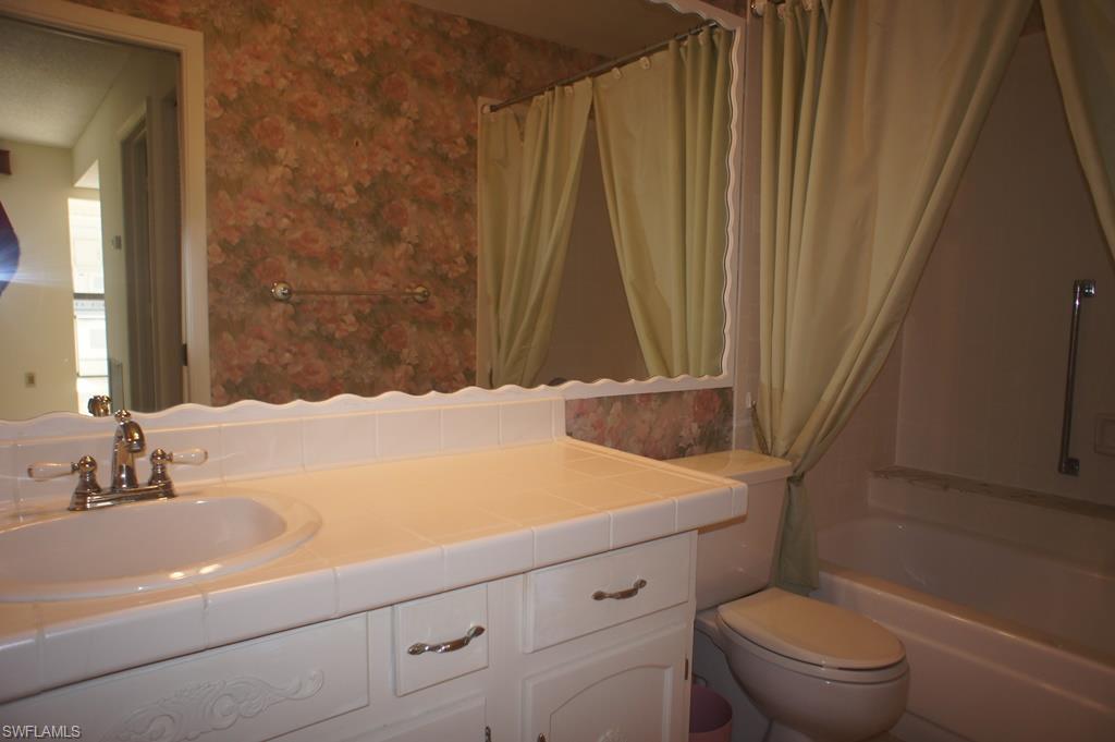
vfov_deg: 53.1
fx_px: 743
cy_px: 371
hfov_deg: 73.8
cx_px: 558
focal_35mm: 24
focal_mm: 16
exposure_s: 1/60
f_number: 3.2
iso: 200
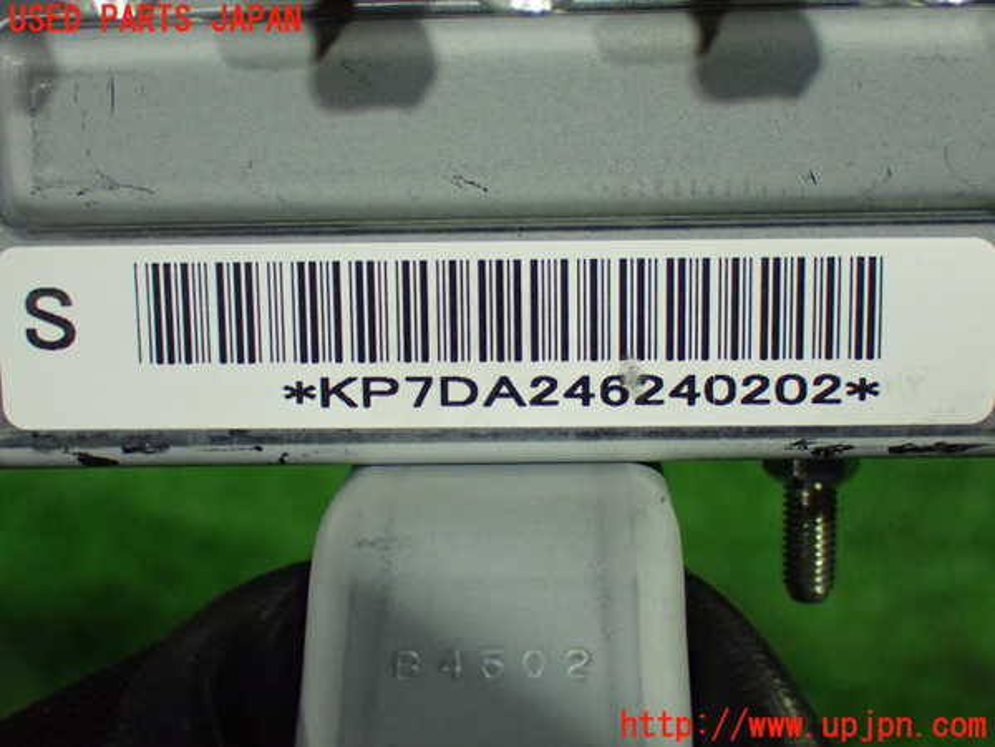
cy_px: 374
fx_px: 1667
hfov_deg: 33.2
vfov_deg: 25.2
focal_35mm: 58
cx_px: 498
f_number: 3.5
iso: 1000
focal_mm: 10.35
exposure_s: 1/60
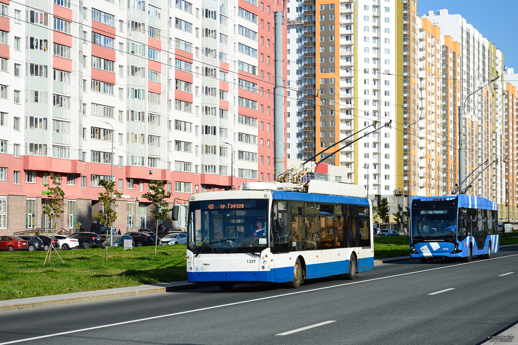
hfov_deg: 27.0
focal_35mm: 75
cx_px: 259
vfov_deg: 18.2
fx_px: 1079
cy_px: 172
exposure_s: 1/800
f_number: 7.1
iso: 200
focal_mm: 50
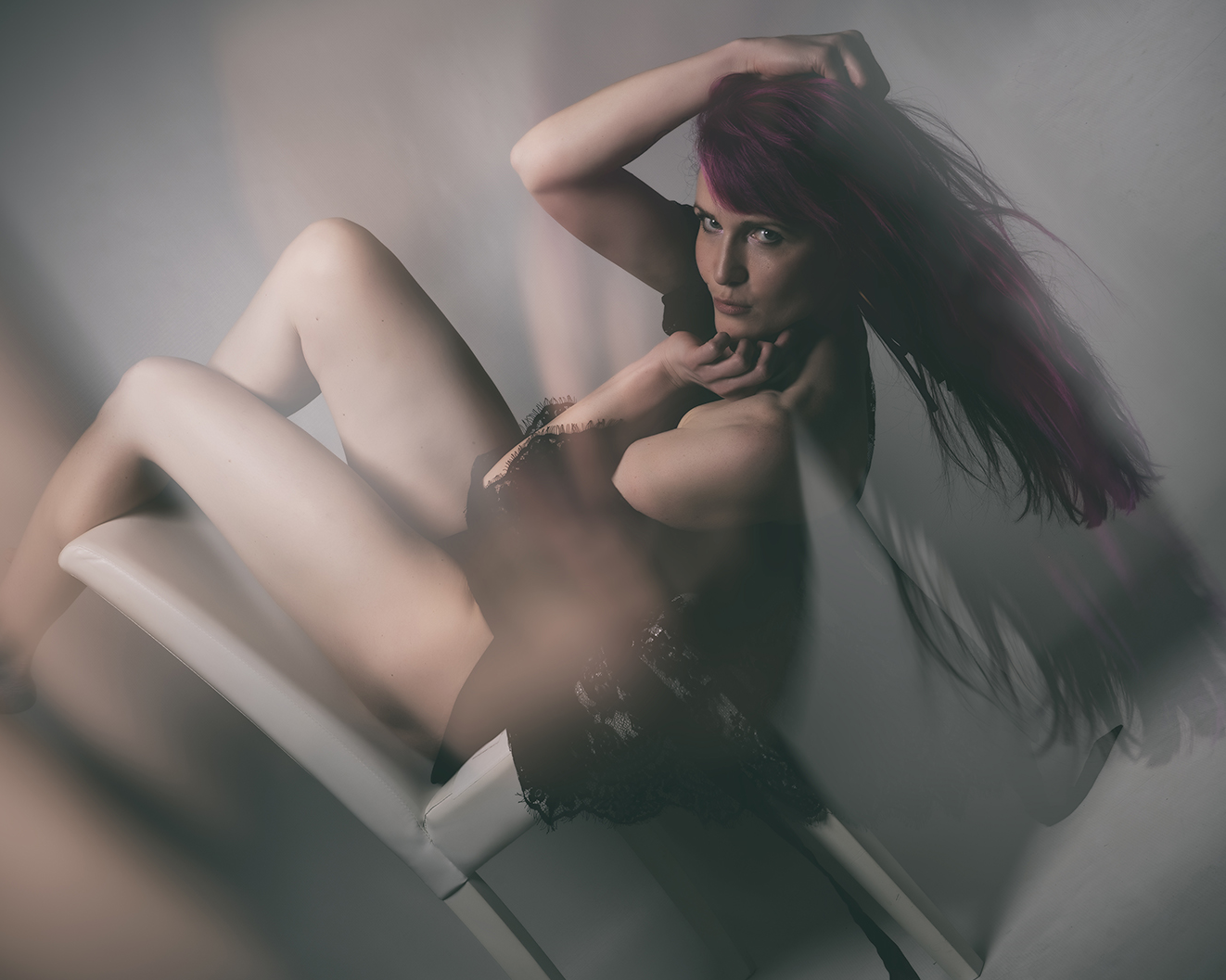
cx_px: 599
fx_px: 1814
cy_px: 494
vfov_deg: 30.2
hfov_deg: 37.3
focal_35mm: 50
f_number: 14
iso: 200
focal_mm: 44
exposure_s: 1/200
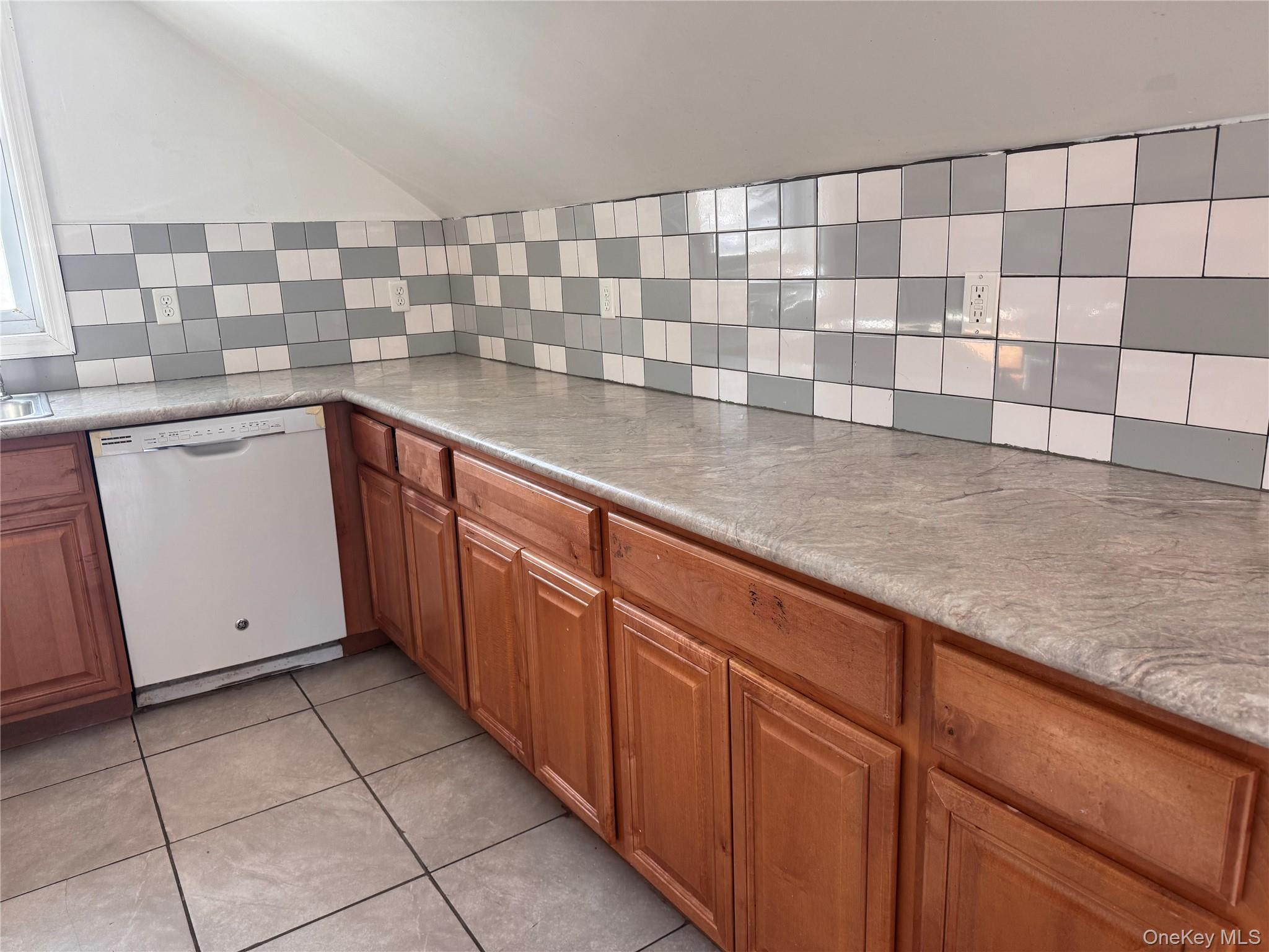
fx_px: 880
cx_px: 634
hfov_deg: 71.6
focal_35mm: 24
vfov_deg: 56.8
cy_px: 476
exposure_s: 1/60
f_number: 1.78
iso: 125
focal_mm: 6.76
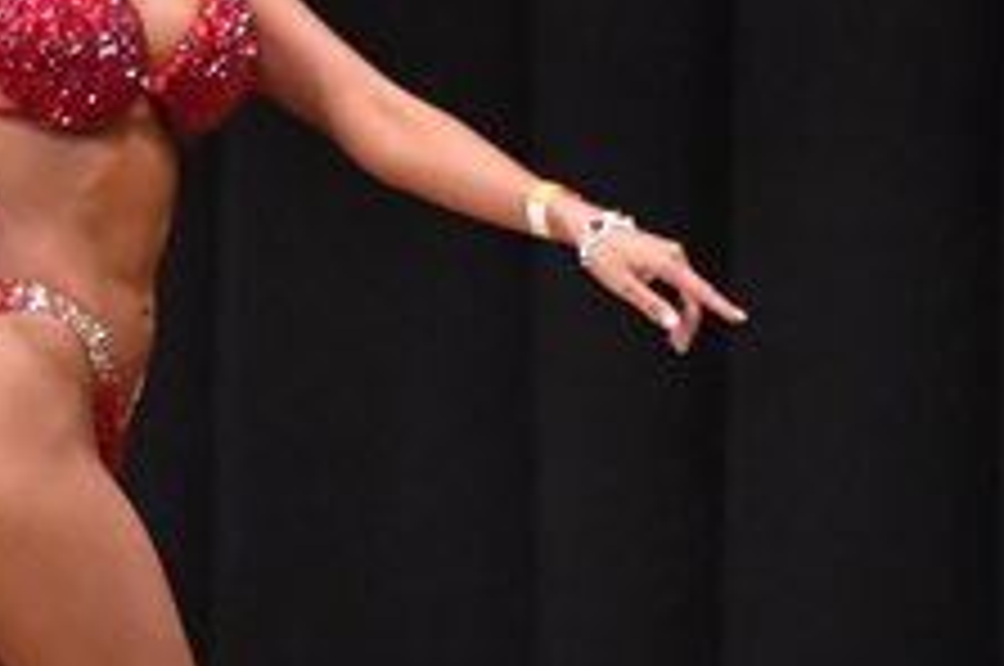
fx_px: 21777
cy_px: 576
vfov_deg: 1.8
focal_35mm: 782
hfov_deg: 2.6
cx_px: -376
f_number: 5.6
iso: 6400
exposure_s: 1/400
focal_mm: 150
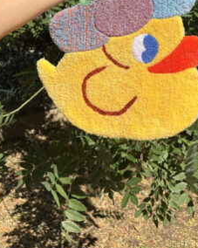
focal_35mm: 45
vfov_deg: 39.1
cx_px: 124
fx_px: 330
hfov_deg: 33.2
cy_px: 41
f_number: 1.6
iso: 50
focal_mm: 5.96
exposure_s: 1/3534
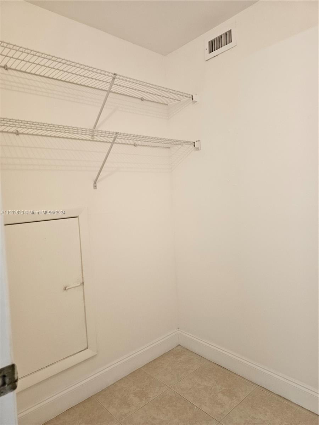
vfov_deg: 73.9
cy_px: 212
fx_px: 283
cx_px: 160
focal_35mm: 23
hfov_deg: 58.9
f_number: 1.7
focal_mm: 6.3
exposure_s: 1/120
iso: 200
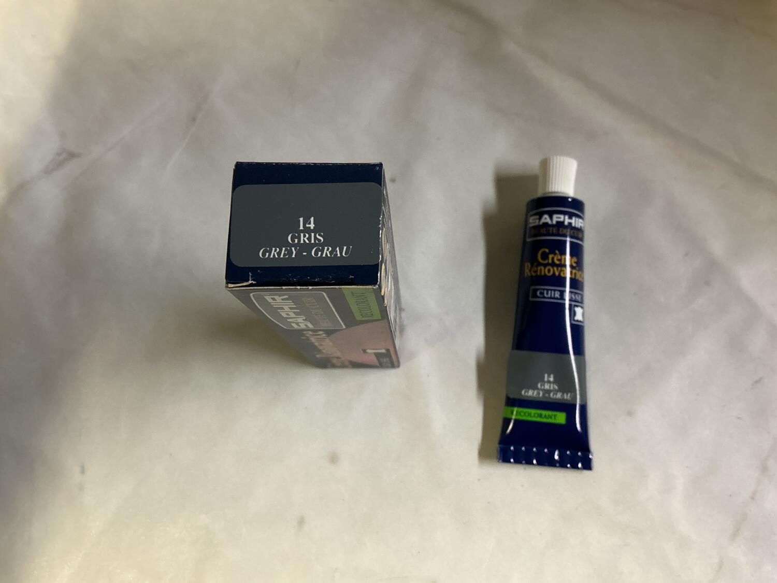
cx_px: 388
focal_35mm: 29
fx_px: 651
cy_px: 292
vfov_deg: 48.2
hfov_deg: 61.7
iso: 125
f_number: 1.8
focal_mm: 3
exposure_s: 1/50
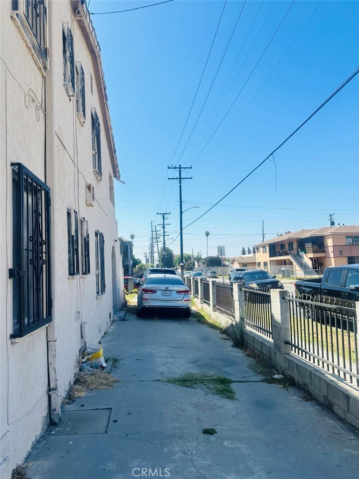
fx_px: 332
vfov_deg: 71.6
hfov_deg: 56.8
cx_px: 180
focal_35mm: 24
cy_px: 240
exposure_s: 1/3717
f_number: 1.78
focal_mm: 6.86
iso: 80
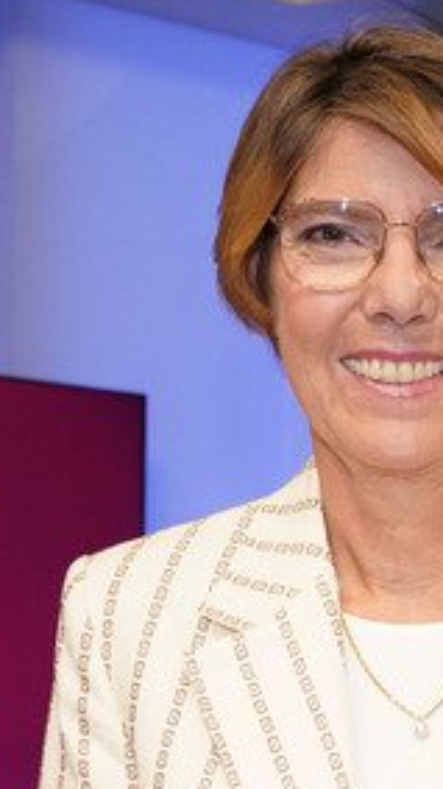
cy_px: 399
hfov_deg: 19.6
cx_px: 411
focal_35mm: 60
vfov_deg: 34.9
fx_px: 1254
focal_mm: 36
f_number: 5.6
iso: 2000
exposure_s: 1/125
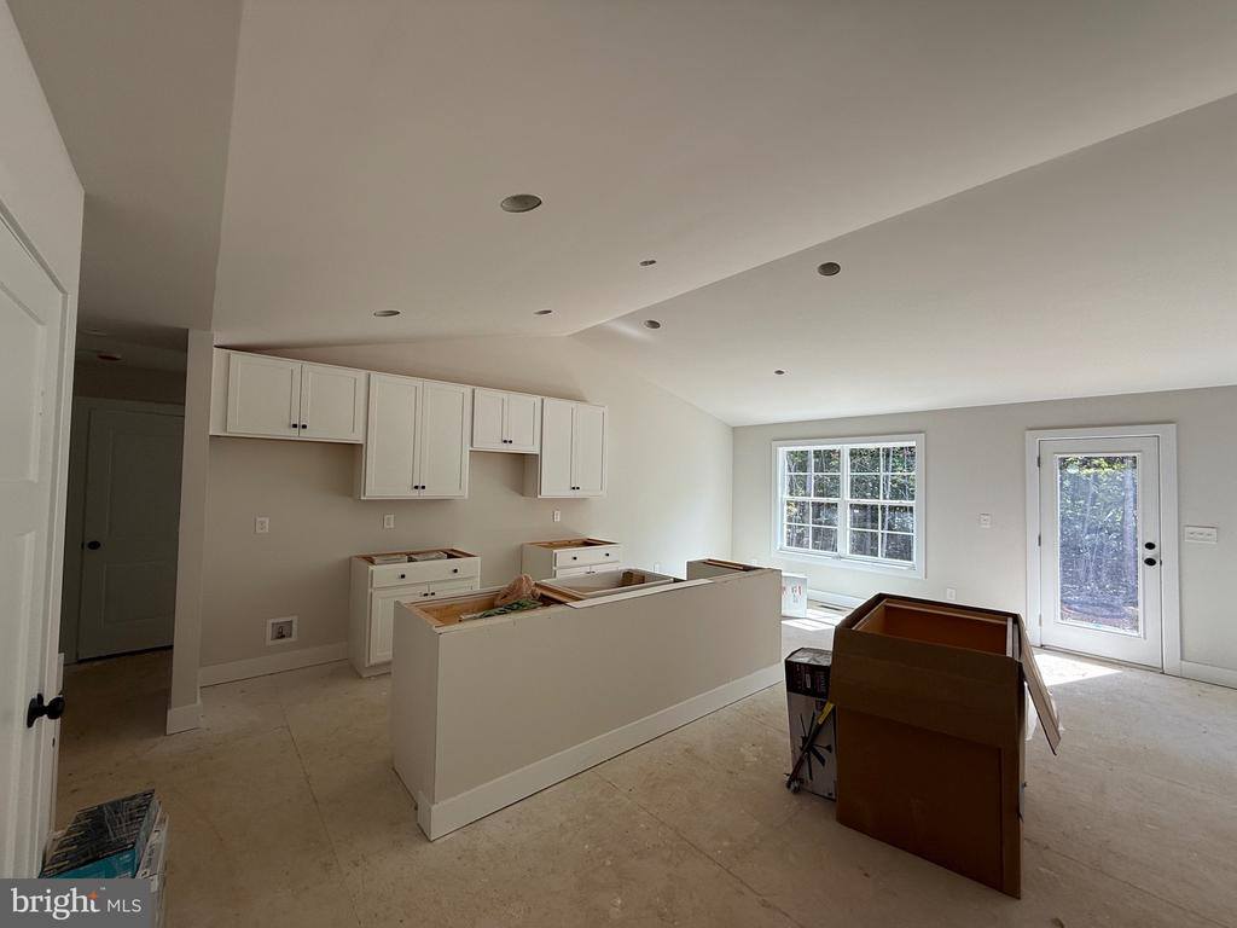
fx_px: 500
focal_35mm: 14
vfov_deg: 85.7
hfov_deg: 102.1
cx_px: 618
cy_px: 464
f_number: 2.2
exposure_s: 1/173
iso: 50
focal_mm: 2.22
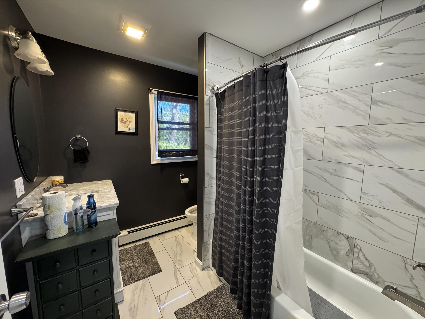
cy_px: 160
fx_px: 172
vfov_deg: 85.7
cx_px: 212
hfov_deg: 102.1
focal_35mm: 14
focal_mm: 2.22
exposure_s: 1/60
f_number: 2.2
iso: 400
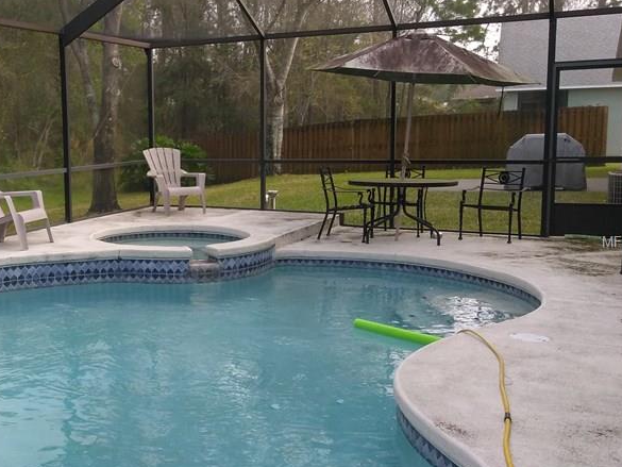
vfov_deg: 40.7
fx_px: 629
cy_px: 243
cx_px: 122
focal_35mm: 35
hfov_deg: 49.5
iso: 107
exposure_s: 1/120
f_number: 2.2
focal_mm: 3.46
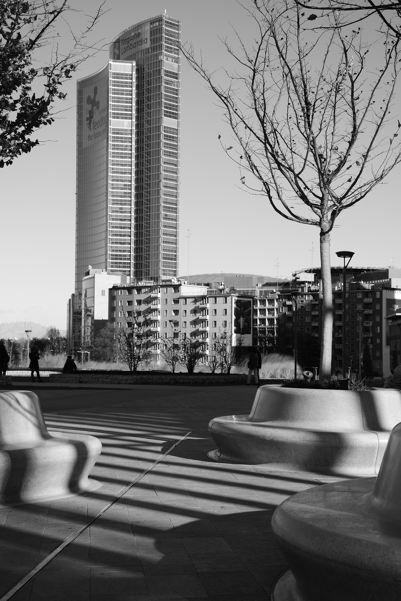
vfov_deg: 29.9
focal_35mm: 68
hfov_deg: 20.2
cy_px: 300
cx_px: 200
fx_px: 1128
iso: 100
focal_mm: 45
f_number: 7.1
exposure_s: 1/400
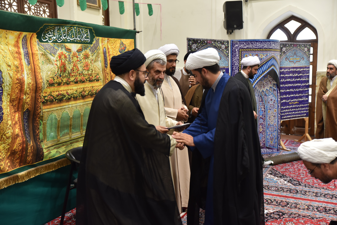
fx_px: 356
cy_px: 112
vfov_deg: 35.1
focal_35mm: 38
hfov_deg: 50.7
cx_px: 168
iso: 1000
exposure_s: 1/320
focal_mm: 38
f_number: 2.8
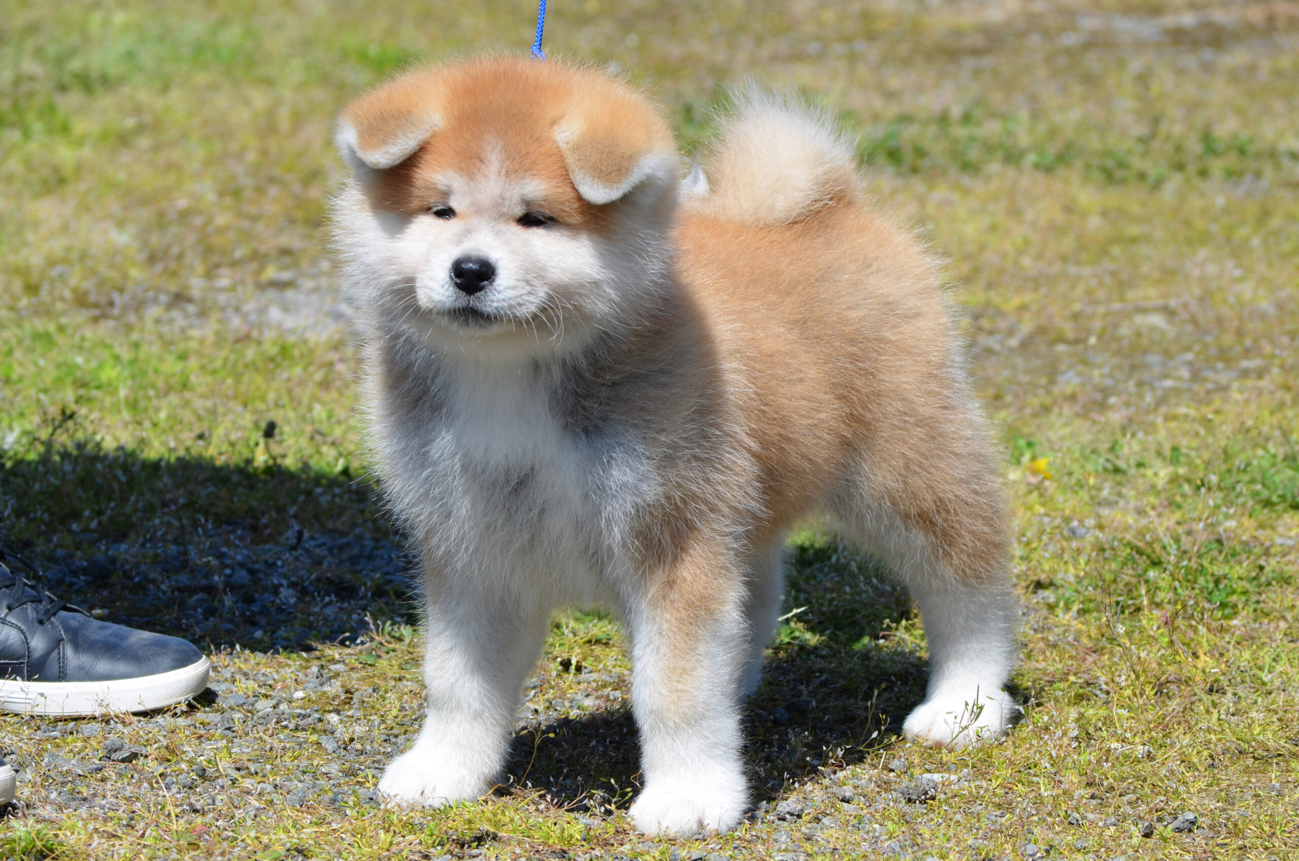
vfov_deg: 7.9
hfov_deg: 11.8
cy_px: 430
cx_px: 650
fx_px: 6266
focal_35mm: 174
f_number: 9
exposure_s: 1/320
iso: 100
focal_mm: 116
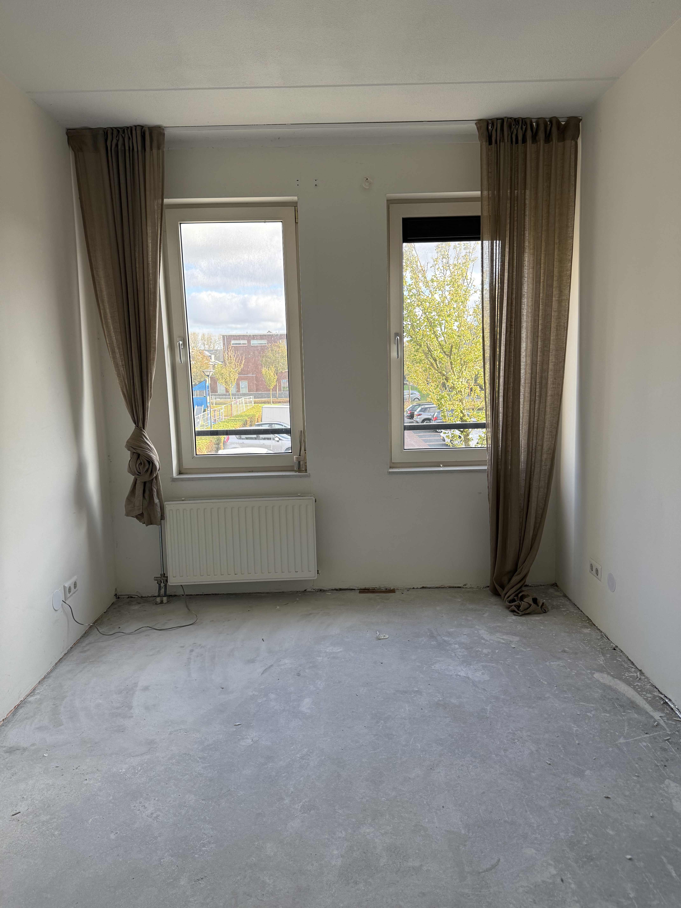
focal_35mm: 24
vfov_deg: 71.6
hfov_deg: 56.8
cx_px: 340
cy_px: 454
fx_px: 630
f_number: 1.78
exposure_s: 1/290
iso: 100
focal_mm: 6.76
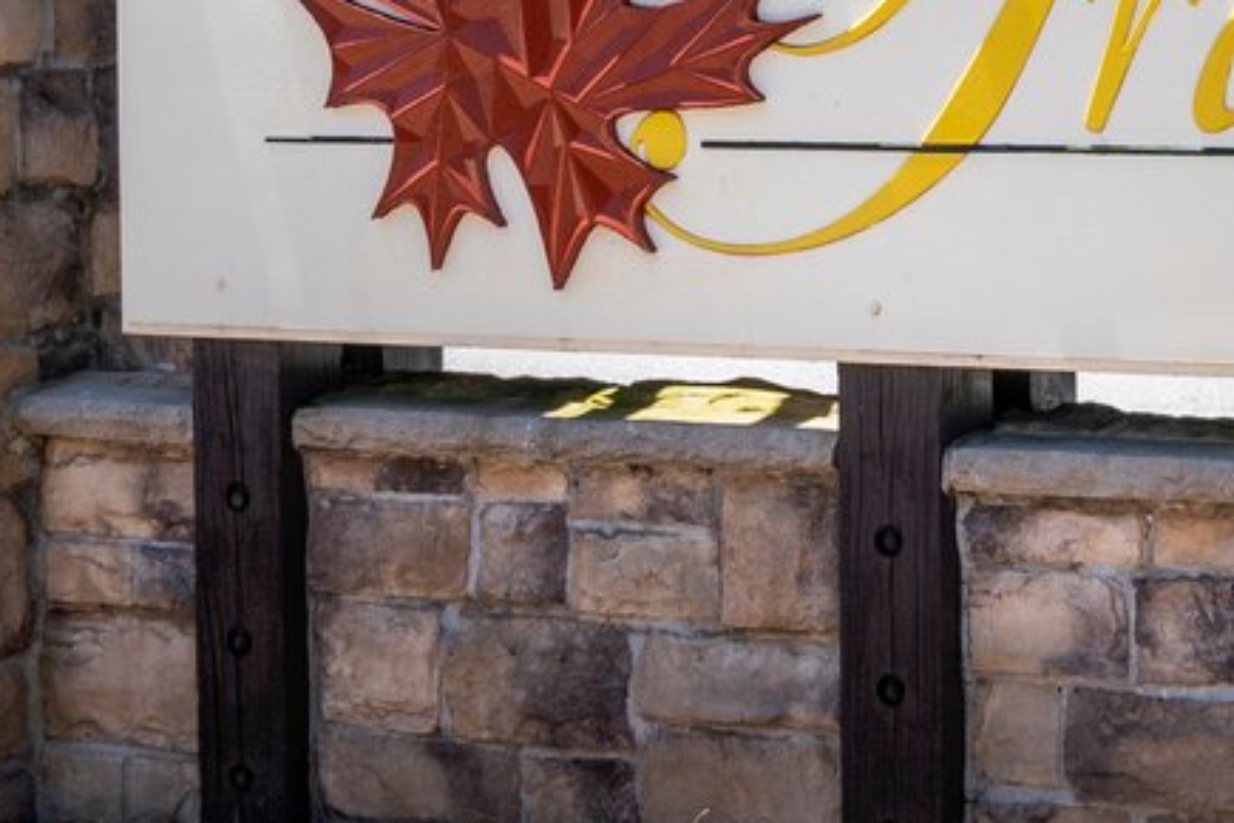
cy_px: -132
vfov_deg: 10.6
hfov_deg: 16.0
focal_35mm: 127
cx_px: 962
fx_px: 4353
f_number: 8
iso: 320
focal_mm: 18
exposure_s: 1/50
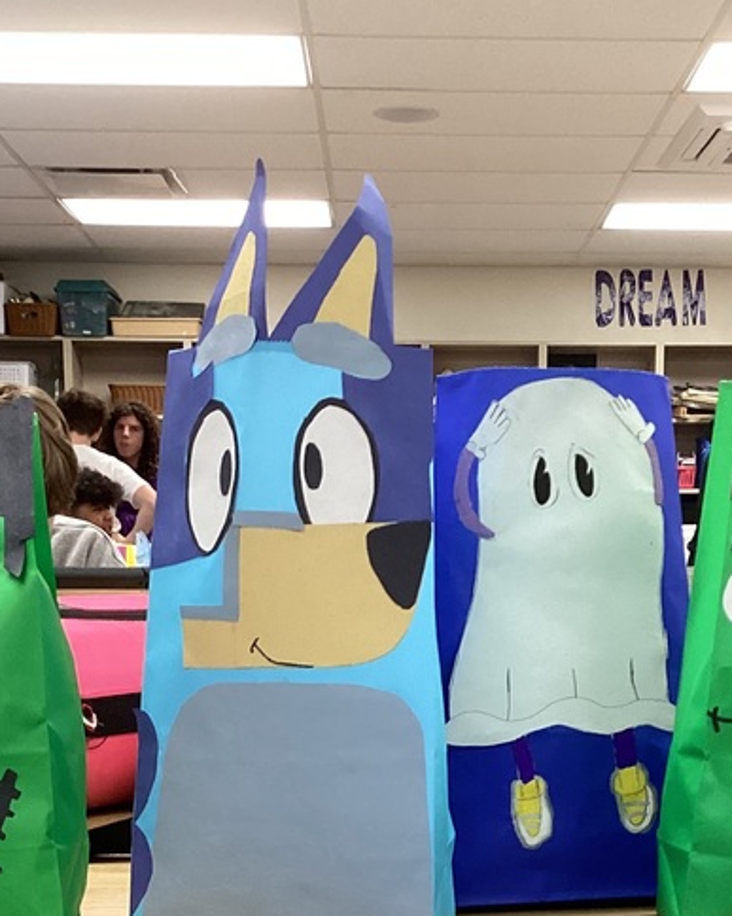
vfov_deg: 27.9
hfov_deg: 23.7
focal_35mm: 64
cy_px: 905
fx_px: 1734
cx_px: 486
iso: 125
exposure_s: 1/60
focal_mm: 3.3
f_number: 2.4
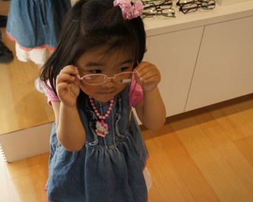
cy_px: 101
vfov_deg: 36.5
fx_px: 307
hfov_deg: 44.8
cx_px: 121
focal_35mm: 41
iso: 200
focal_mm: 24
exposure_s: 1/40
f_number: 5.6
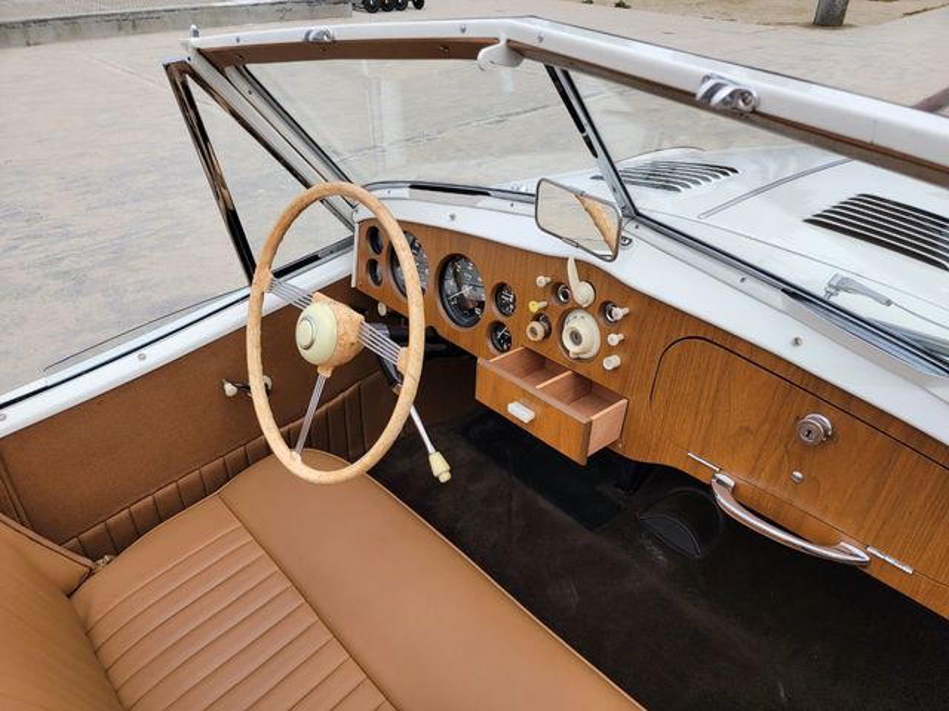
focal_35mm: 24
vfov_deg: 56.8
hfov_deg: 71.6
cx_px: 474
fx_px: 658
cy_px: 356
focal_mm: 6.7
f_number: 1.8
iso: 16
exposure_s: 1/834
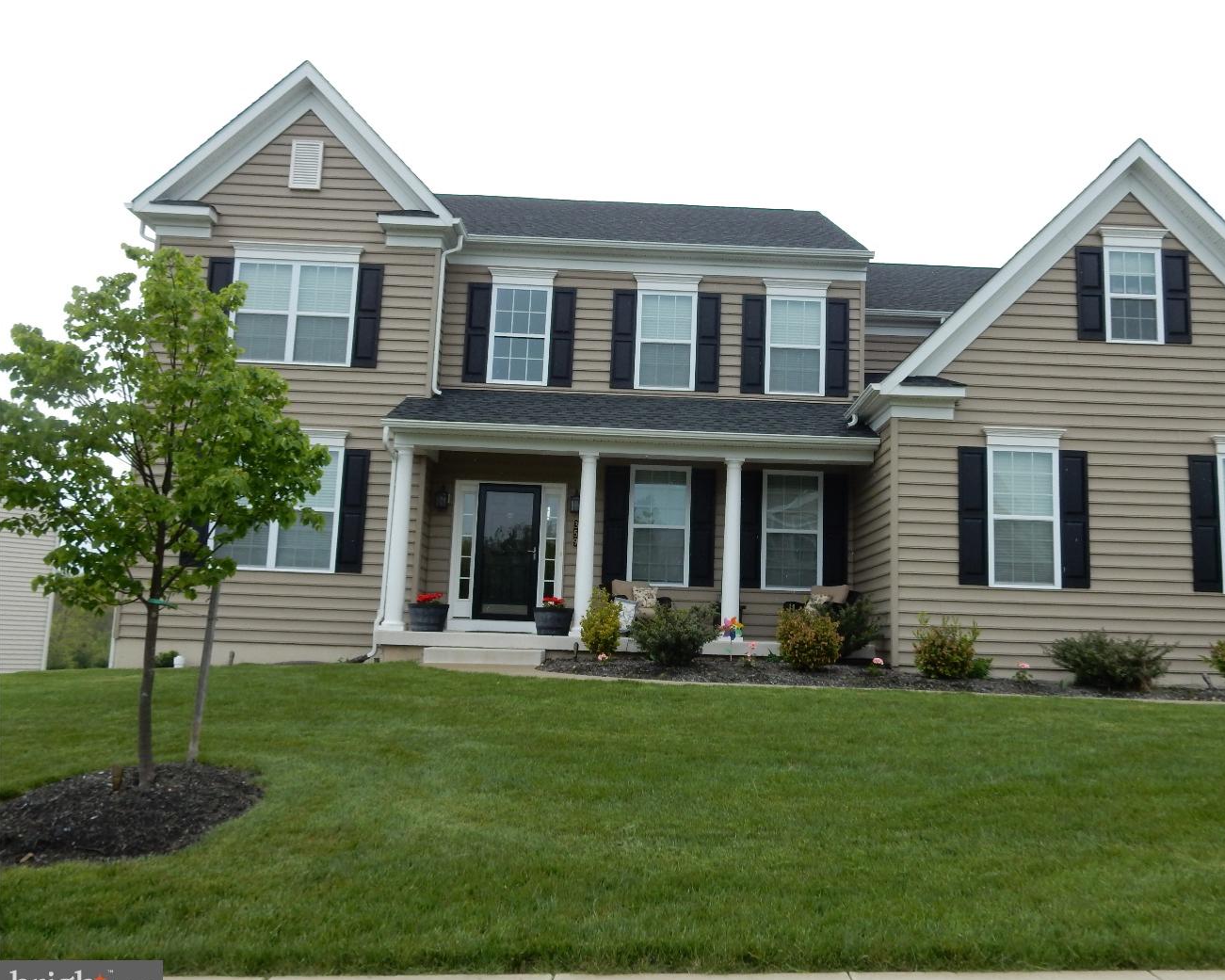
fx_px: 979
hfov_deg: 63.9
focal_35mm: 27
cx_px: 676
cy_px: 506
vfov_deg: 53.2
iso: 125
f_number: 3.7
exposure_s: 1/800
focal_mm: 4.5
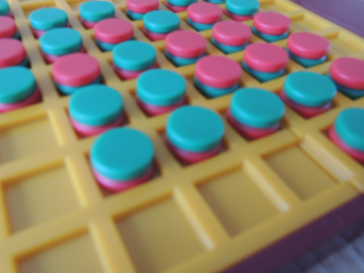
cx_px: 166
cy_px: 131
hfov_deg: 61.6
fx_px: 305
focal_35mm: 29
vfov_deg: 48.2
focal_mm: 4.3
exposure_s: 1/8
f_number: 3
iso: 500
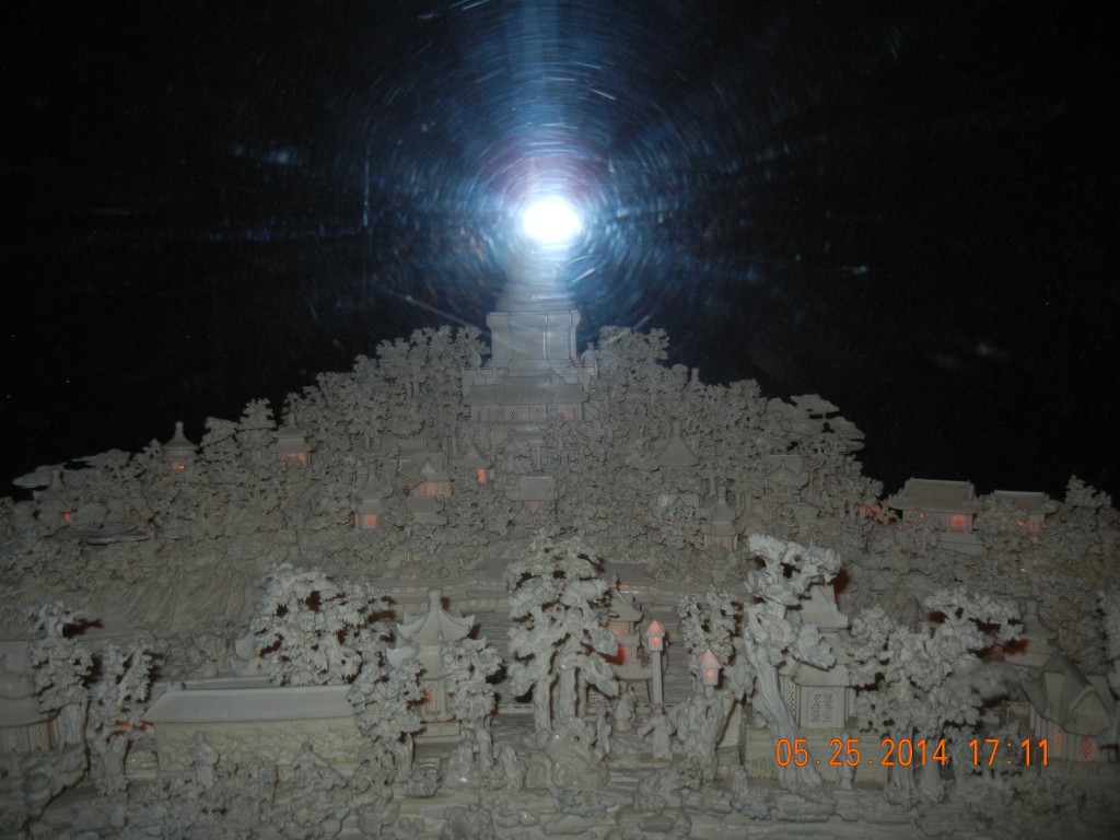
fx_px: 971
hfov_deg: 60.0
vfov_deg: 46.8
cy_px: 420
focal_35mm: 30
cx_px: 560
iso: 200
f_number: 3.5
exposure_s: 1/30
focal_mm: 5.4
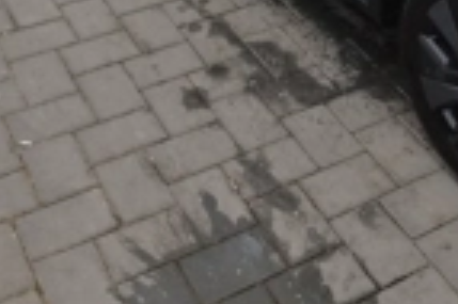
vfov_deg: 17.3
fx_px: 890
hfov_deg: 28.7
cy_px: -163
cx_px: 295
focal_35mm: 70
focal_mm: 5.89
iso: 50
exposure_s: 1/370
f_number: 1.89
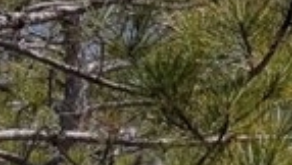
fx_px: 1543
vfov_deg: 6.1
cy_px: -12
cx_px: 868
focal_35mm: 199
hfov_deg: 8.9
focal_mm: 4.53
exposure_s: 1/2551
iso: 27
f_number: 1.7
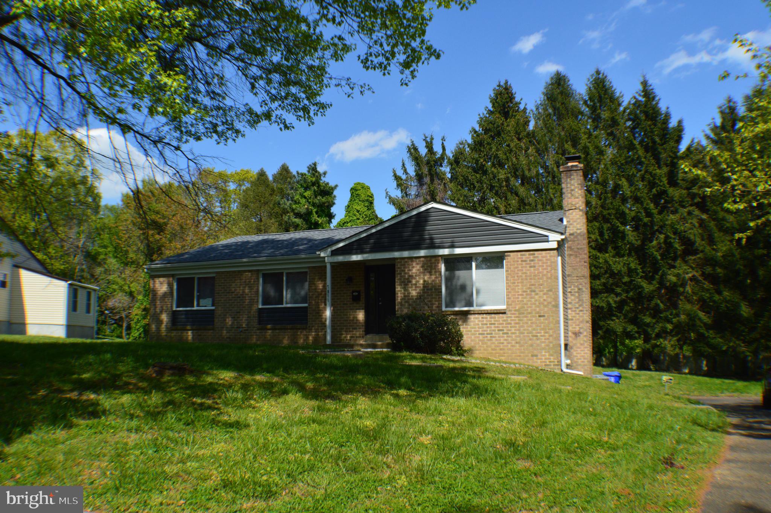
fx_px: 738
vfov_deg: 38.3
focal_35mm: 34
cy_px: 256
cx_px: 386
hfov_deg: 55.2
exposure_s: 1/500
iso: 400
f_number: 11
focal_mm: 23
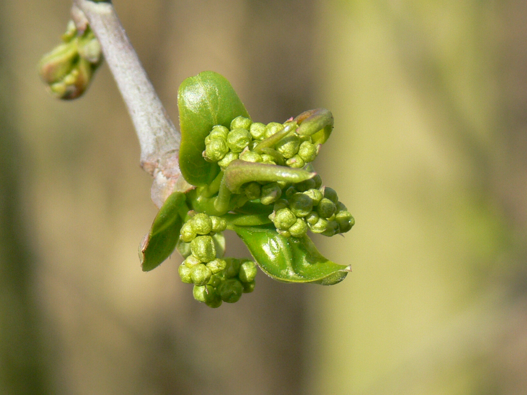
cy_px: 198
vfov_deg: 11.3
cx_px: 264
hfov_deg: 15.1
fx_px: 1994
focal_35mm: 131
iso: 100
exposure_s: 1/200
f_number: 5.6
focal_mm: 27.7
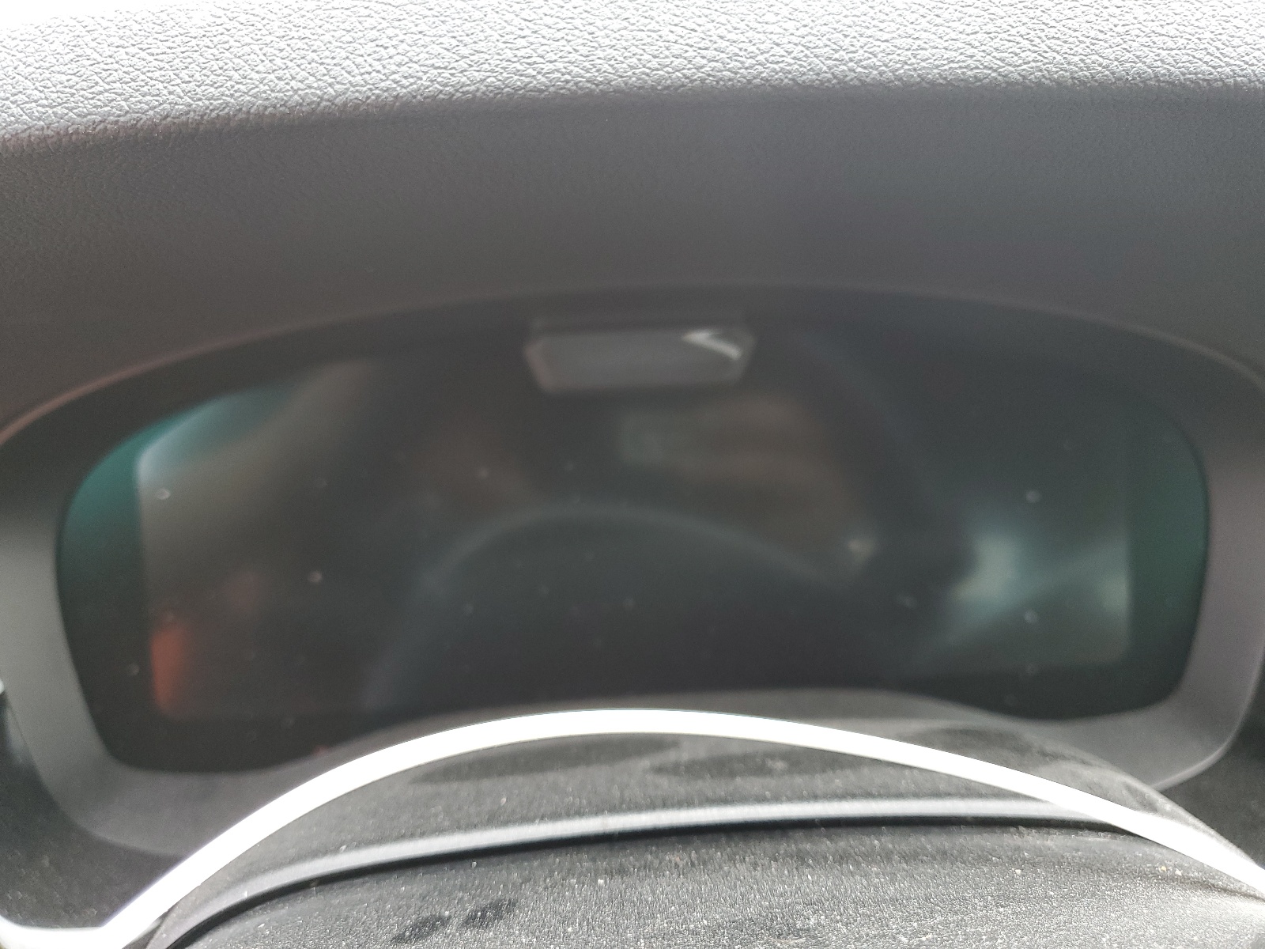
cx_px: 632
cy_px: 474
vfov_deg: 53.1
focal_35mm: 26
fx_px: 950
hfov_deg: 67.3
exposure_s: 1/60.2
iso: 87
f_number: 1.5
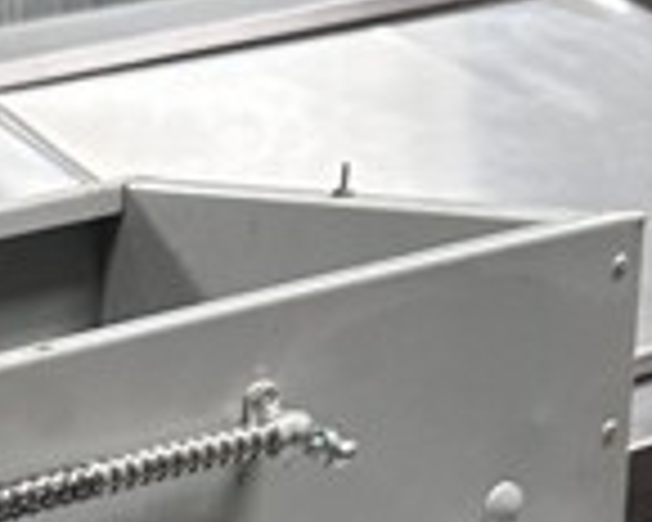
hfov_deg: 13.2
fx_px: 2528
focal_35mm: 131
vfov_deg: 10.9
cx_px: -544
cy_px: 983
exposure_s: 1/60
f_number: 1.78
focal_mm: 6.86
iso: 250
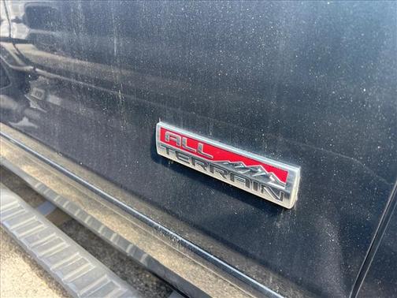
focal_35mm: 26
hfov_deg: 67.3
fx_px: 298
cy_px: 149
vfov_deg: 53.1
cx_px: 198
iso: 64
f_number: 1.5
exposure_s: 1/121
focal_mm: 5.7
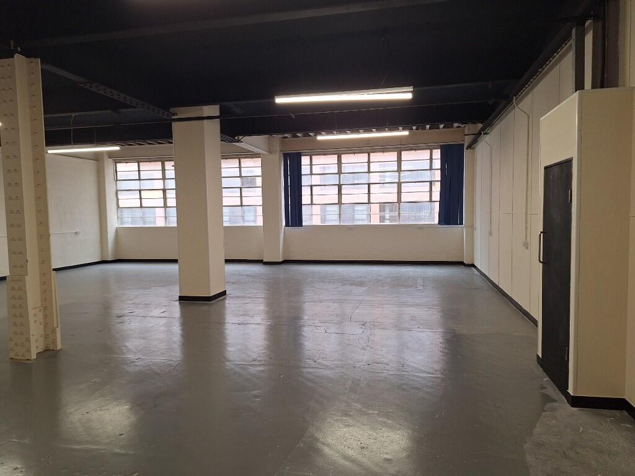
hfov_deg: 73.9
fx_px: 422
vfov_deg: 58.9
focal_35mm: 23
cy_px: 238
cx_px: 318
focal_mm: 5.54
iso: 50
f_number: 1.8
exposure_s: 1/120
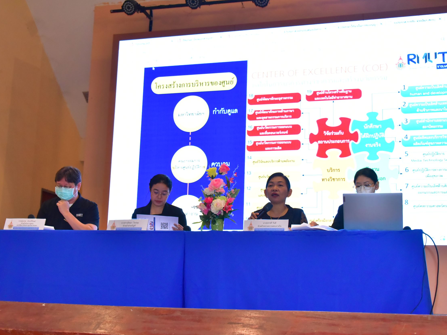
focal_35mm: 52
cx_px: 214
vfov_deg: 28.0
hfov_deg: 36.8
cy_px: 168
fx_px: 671
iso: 8000
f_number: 6.3
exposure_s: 1/125
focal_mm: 48
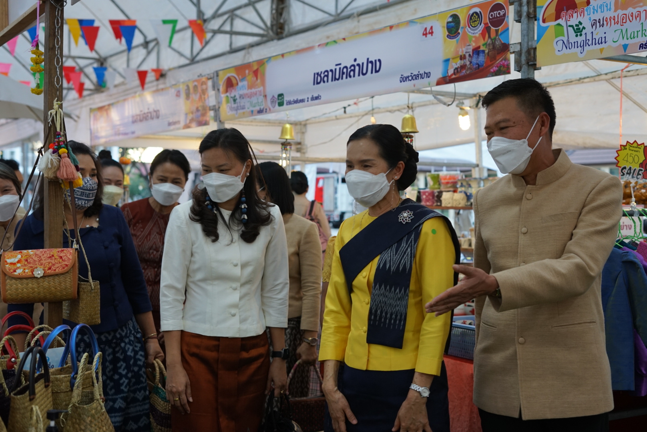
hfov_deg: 39.6
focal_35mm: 50
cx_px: 324
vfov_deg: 27.0
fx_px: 899
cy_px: 216
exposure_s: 1/160
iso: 800
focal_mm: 50
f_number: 4
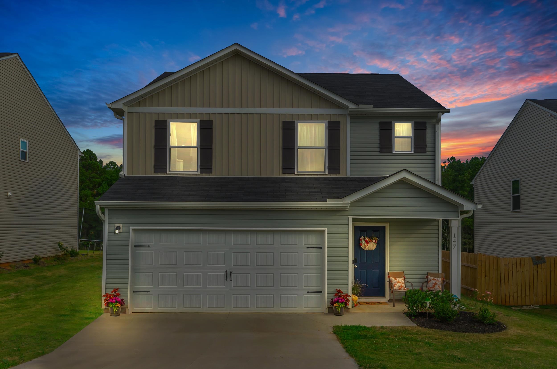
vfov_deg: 43.4
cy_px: 184
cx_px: 278
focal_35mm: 30
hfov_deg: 62.0
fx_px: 463
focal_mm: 20
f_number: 9
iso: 200
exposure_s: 1/160
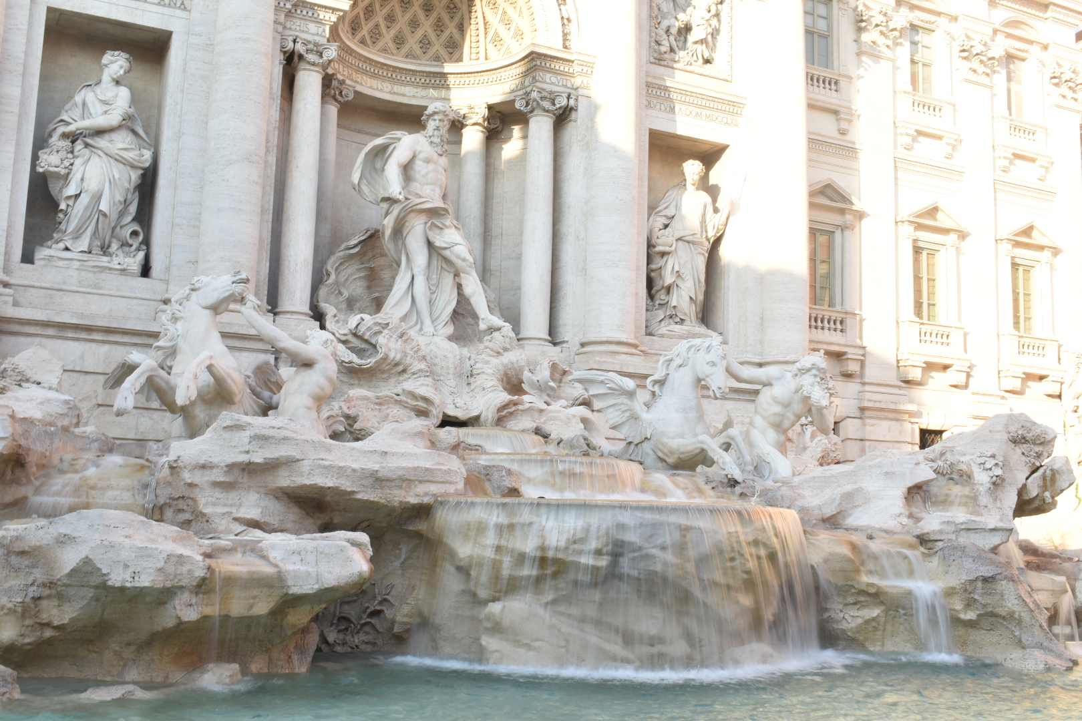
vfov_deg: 34.2
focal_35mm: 39
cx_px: 541
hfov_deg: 49.6
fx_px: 1172
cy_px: 360
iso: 100
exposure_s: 1/8
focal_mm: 26
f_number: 25
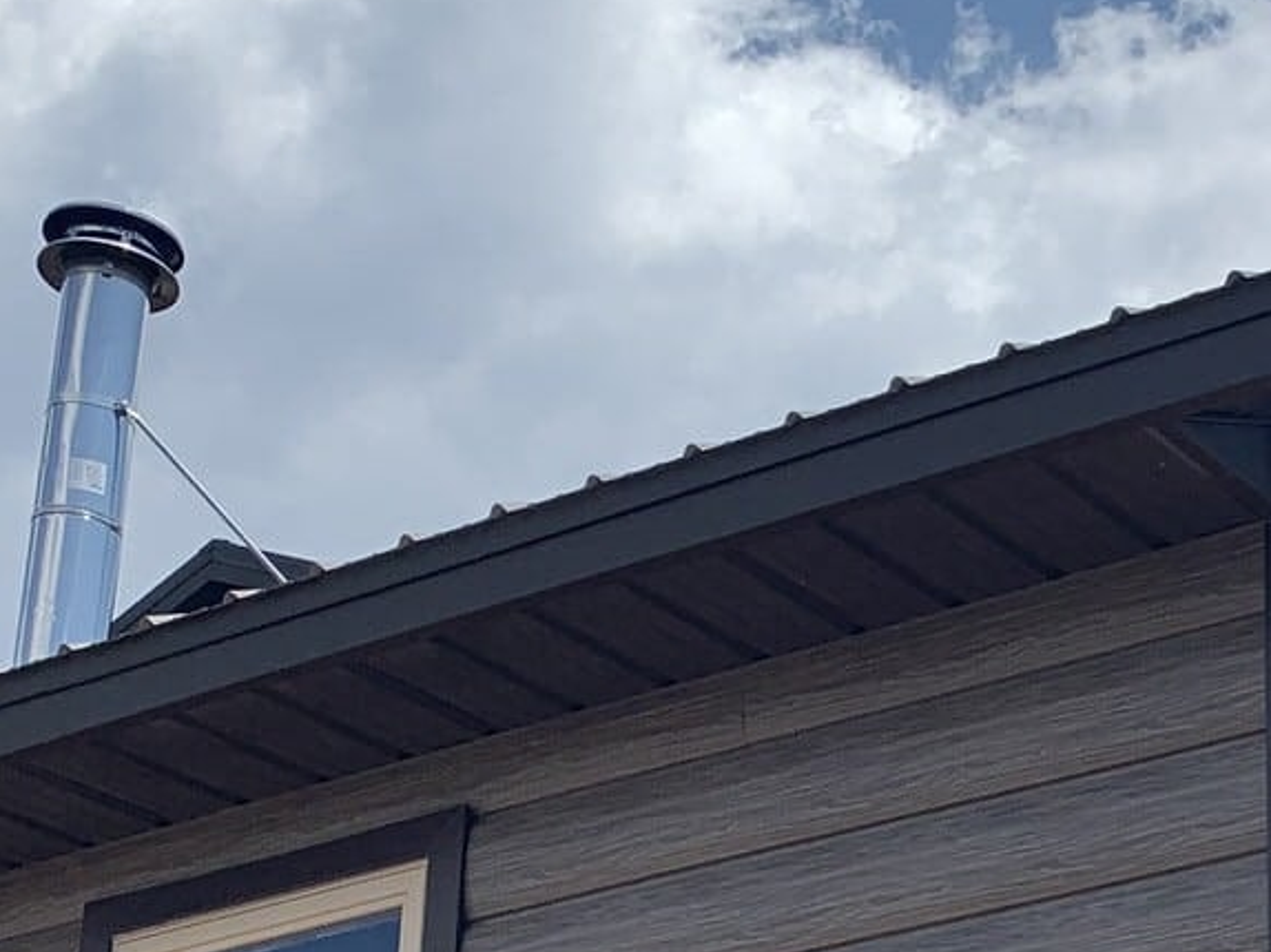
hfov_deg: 20.9
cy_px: 1295
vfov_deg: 15.9
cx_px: 1554
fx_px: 3193
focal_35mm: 87
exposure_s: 1/2681
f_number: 1.8
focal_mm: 4.25
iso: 25
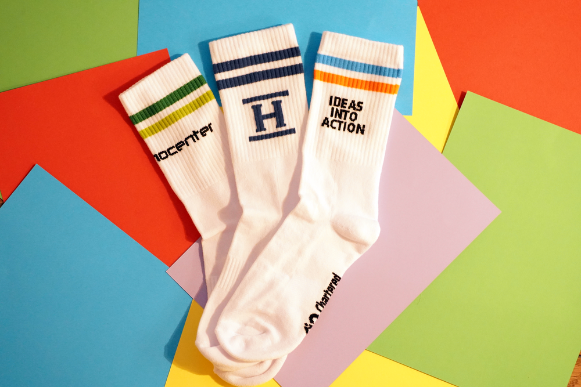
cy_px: 194
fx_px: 2760
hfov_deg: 12.0
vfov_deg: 8.0
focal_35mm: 171
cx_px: 290
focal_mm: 171
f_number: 5.6
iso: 12800
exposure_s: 1/25
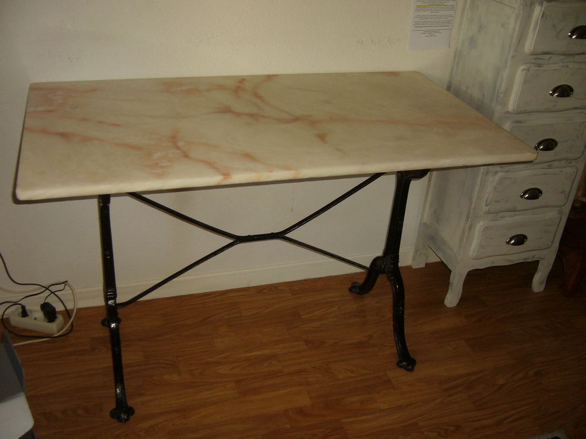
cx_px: 293
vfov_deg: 40.7
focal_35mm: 35
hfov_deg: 52.6
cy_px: 220
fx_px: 593
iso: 100
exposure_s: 1/30
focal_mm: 5.8
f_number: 2.8
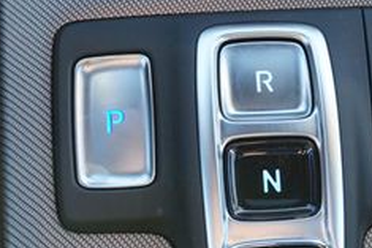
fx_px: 1224
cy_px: 81
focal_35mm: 118
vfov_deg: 11.6
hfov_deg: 16.9
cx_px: 380
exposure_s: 1/60
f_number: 4.5
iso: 320
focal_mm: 29
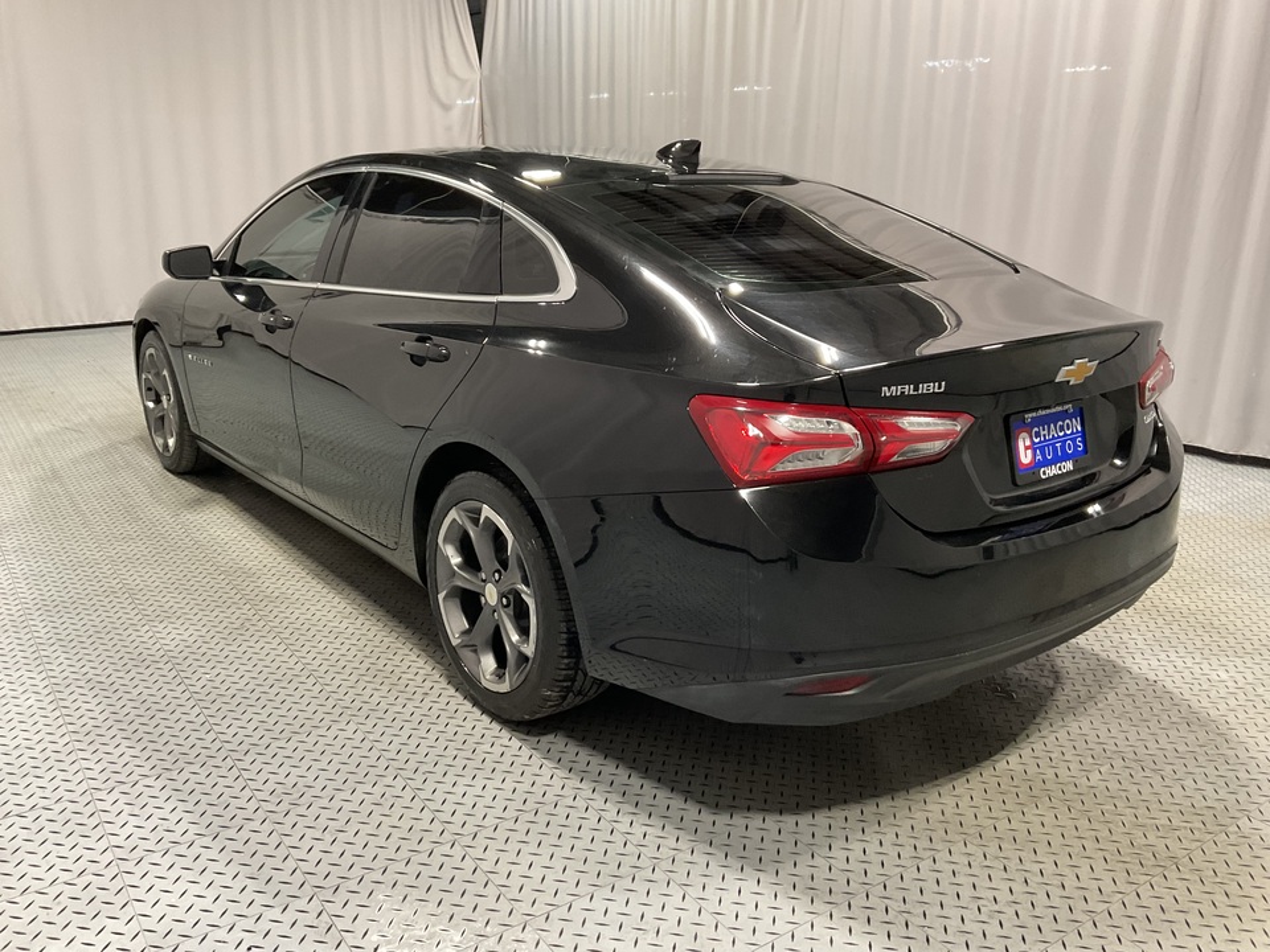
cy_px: 476
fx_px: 1064
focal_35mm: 29
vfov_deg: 48.2
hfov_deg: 61.7
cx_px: 635
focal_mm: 3
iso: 100
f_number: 1.8
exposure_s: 1/60
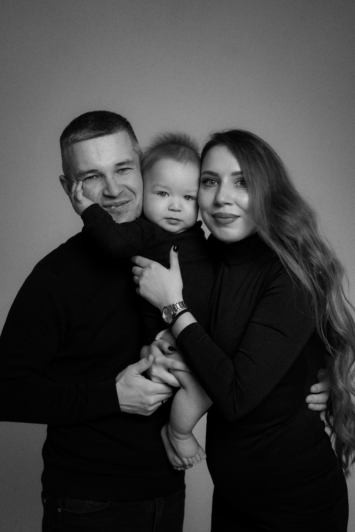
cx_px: 178
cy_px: 266
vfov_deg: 39.6
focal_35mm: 50
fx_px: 740
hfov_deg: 27.0
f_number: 2.2
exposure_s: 1/500
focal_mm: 50
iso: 320
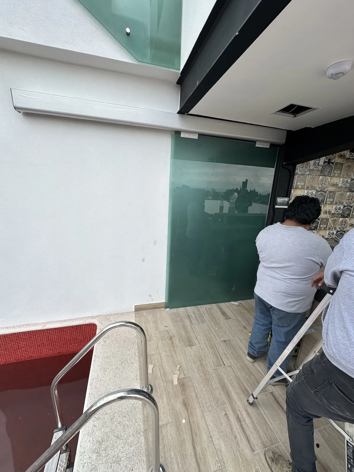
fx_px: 191
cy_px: 236
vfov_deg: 102.1
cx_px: 177
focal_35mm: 14
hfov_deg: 85.7
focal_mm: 2.22
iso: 40
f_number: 2.2
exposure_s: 1/619
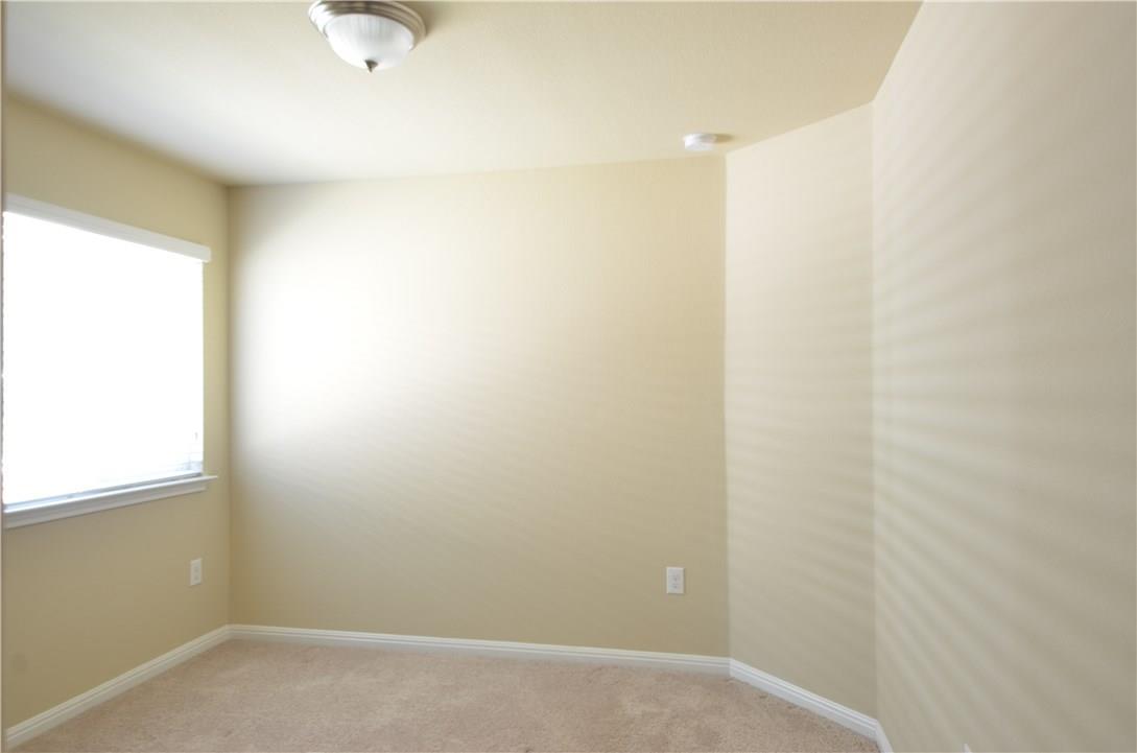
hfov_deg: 73.9
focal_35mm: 24
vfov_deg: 52.9
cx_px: 568
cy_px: 376
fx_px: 756
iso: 100
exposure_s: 1
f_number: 5.6
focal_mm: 16
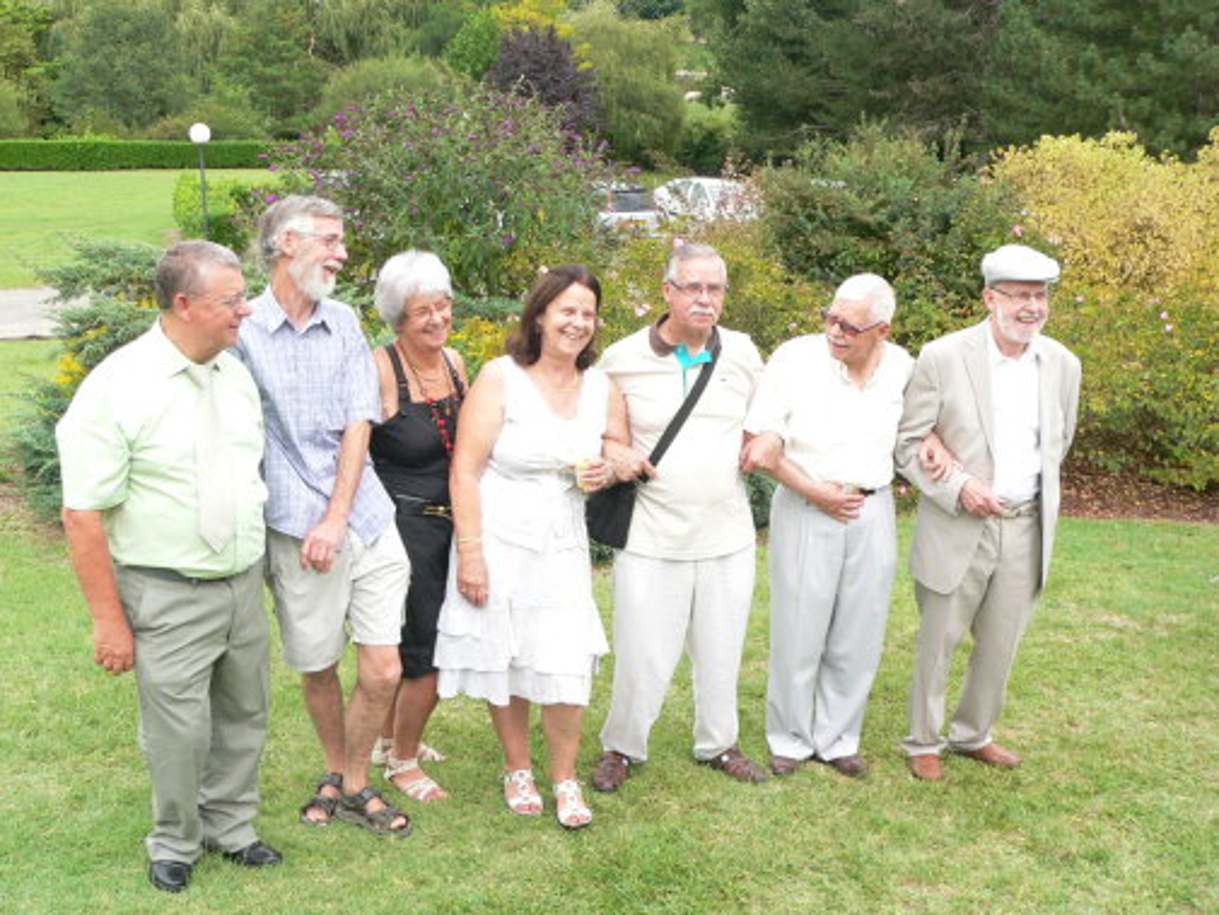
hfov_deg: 49.0
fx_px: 1338
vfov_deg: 37.7
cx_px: 583
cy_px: 478
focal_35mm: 38
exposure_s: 1/160
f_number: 4
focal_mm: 6
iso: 80
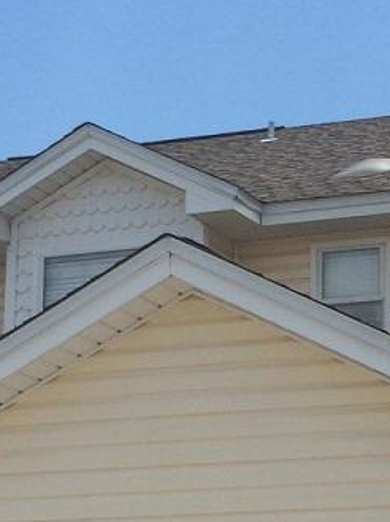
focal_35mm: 108
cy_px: 459
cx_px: 380
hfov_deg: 13.5
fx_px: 1626
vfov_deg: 18.0
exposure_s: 1/3165
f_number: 2.2
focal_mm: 4.15
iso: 32
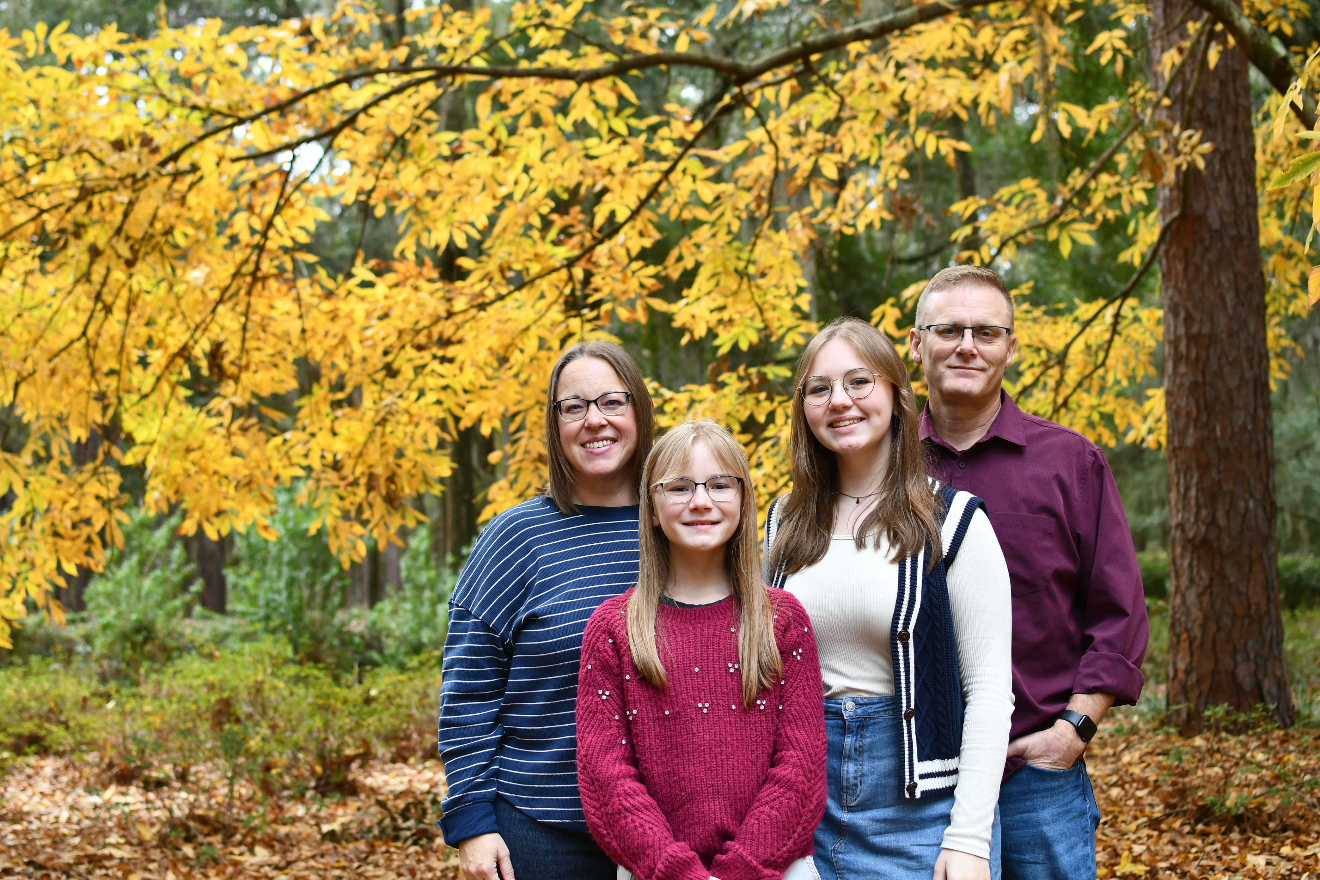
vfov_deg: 26.0
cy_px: 440
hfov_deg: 38.2
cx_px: 660
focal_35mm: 52
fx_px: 1907
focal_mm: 35
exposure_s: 1/250
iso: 400
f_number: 3.2
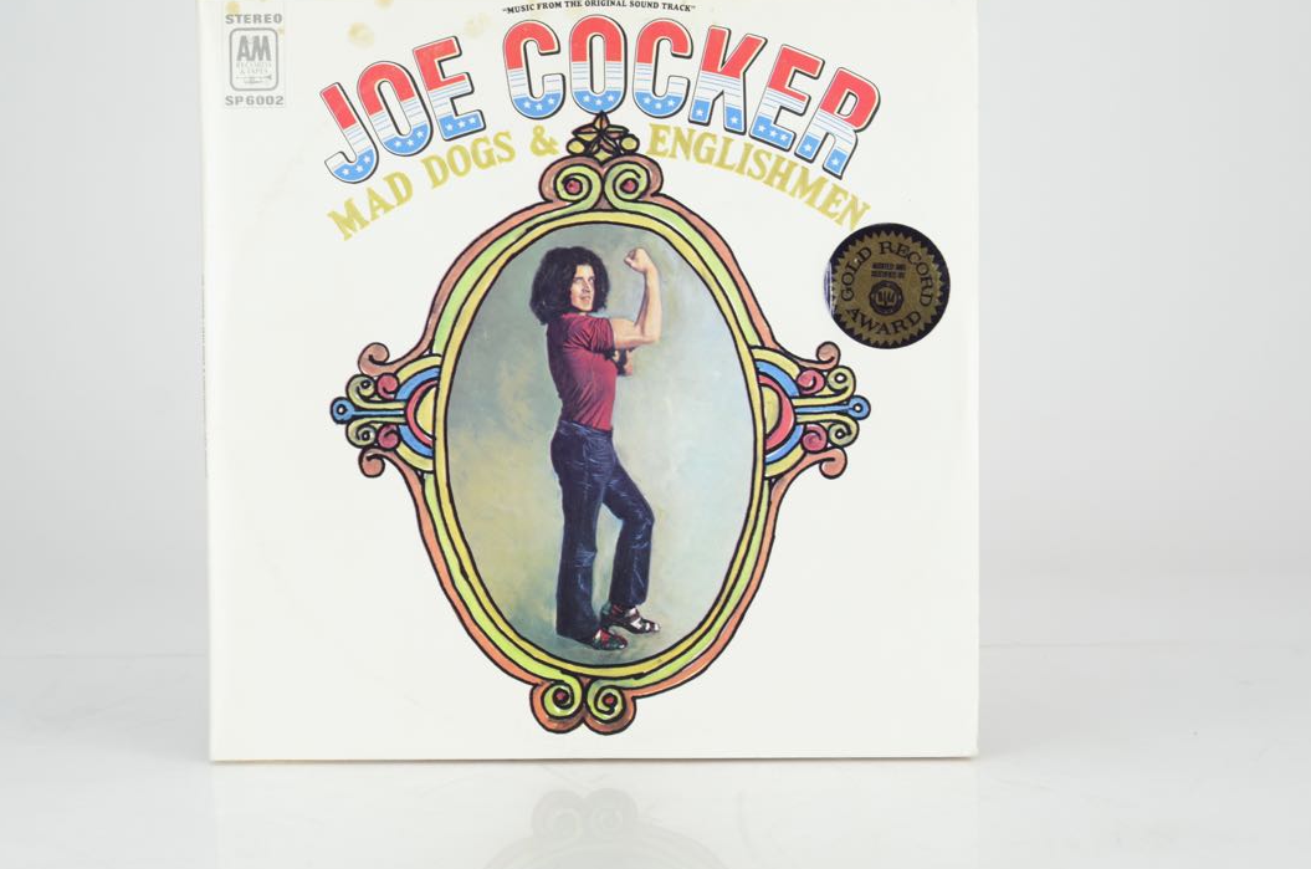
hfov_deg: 22.4
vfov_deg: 15.0
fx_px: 3307
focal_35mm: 91
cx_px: 593
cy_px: 370
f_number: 5.6
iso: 640
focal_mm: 50
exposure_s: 1/125
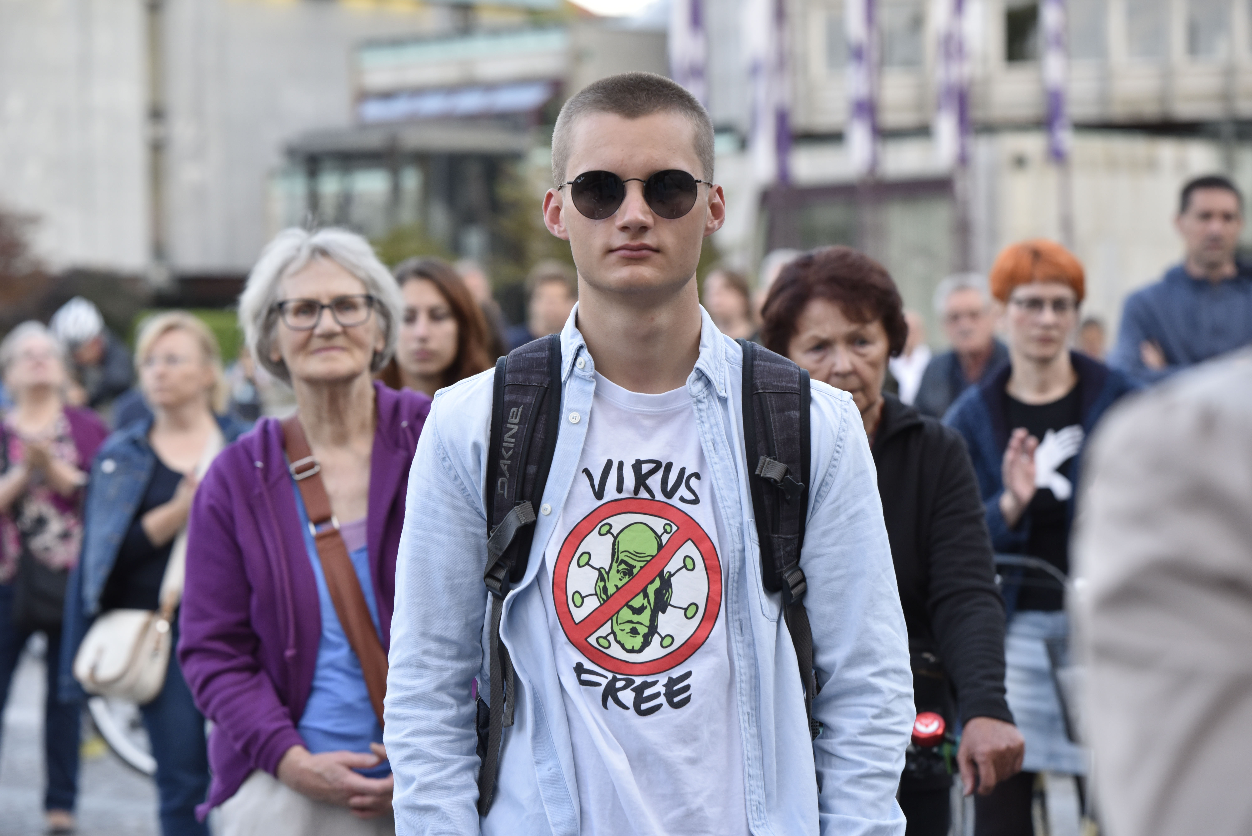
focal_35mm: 120
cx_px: 626
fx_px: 4175
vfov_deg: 11.4
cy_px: 418
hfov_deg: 17.1
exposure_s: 1/125
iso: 1000
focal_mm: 120
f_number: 5
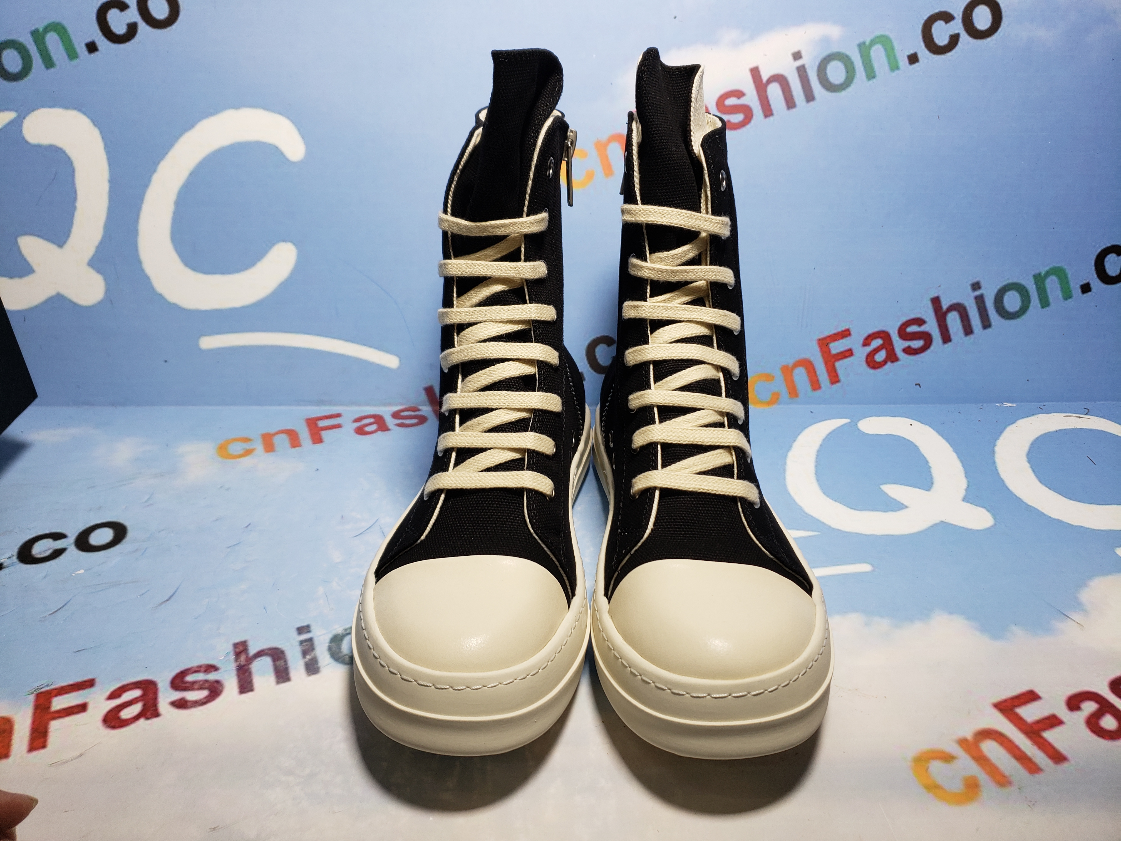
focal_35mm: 26
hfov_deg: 67.3
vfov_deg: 53.1
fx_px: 842
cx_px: 560
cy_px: 420
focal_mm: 4.3
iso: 50
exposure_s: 1/405
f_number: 1.5
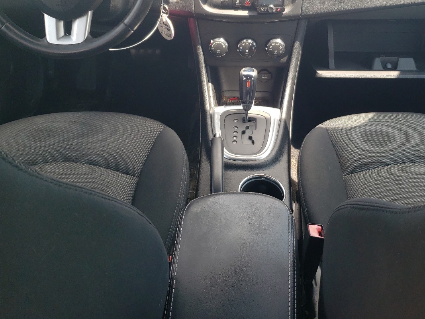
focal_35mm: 39
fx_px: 479
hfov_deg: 47.7
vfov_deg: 36.1
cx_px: 247
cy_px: 87
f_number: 1.5
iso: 50
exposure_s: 1/333
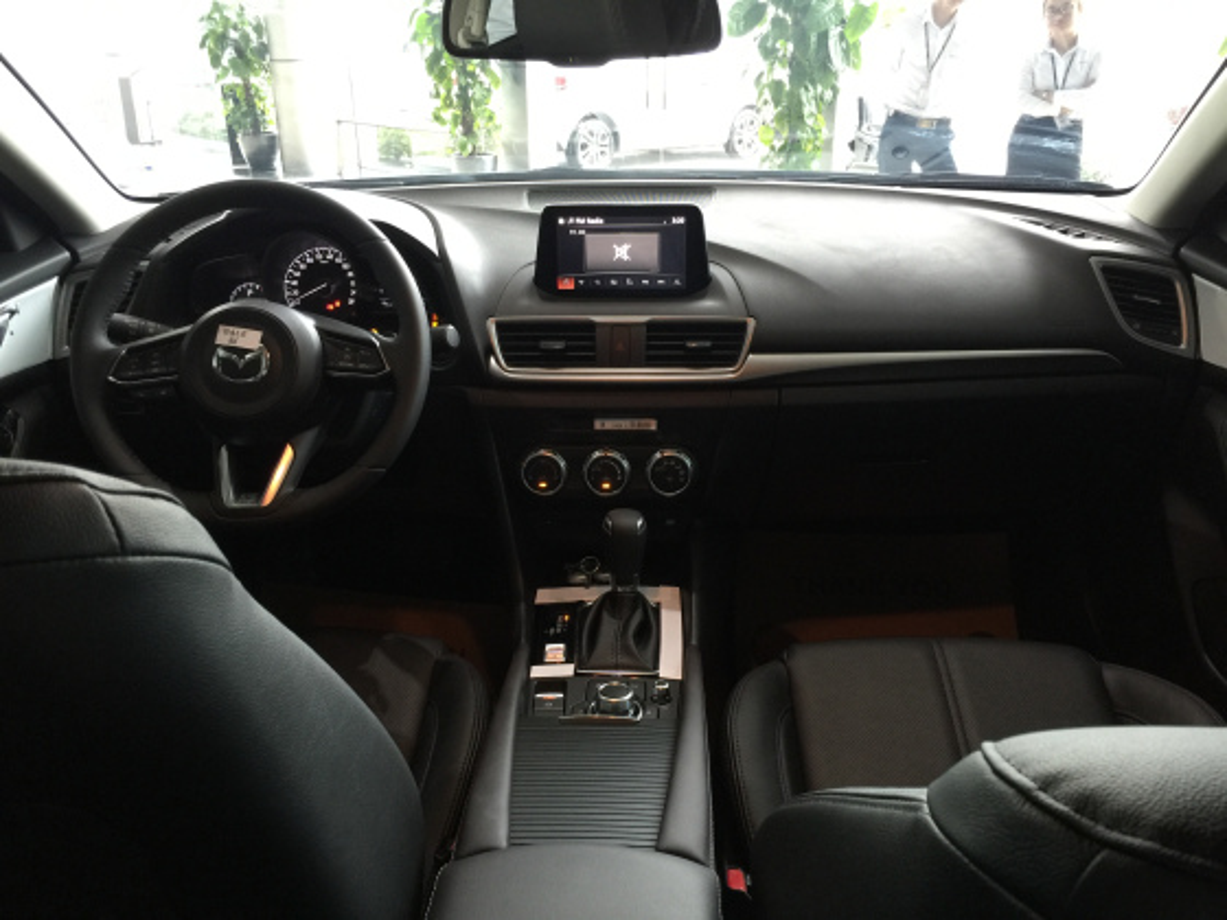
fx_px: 1028
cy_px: 460
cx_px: 614
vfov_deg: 48.2
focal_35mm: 29
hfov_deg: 61.7
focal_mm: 4.15
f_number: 2.2
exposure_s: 1/17
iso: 64
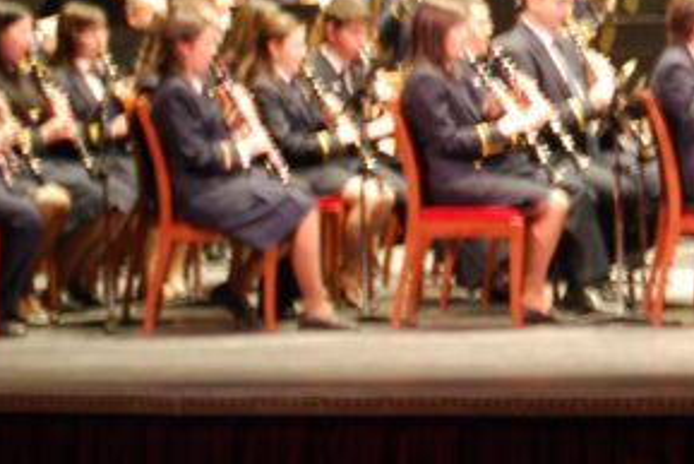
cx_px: 1049
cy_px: -204
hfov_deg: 7.4
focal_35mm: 275
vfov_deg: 5.0
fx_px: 5297
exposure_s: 1/2.5
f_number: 5.6
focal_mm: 55
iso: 400
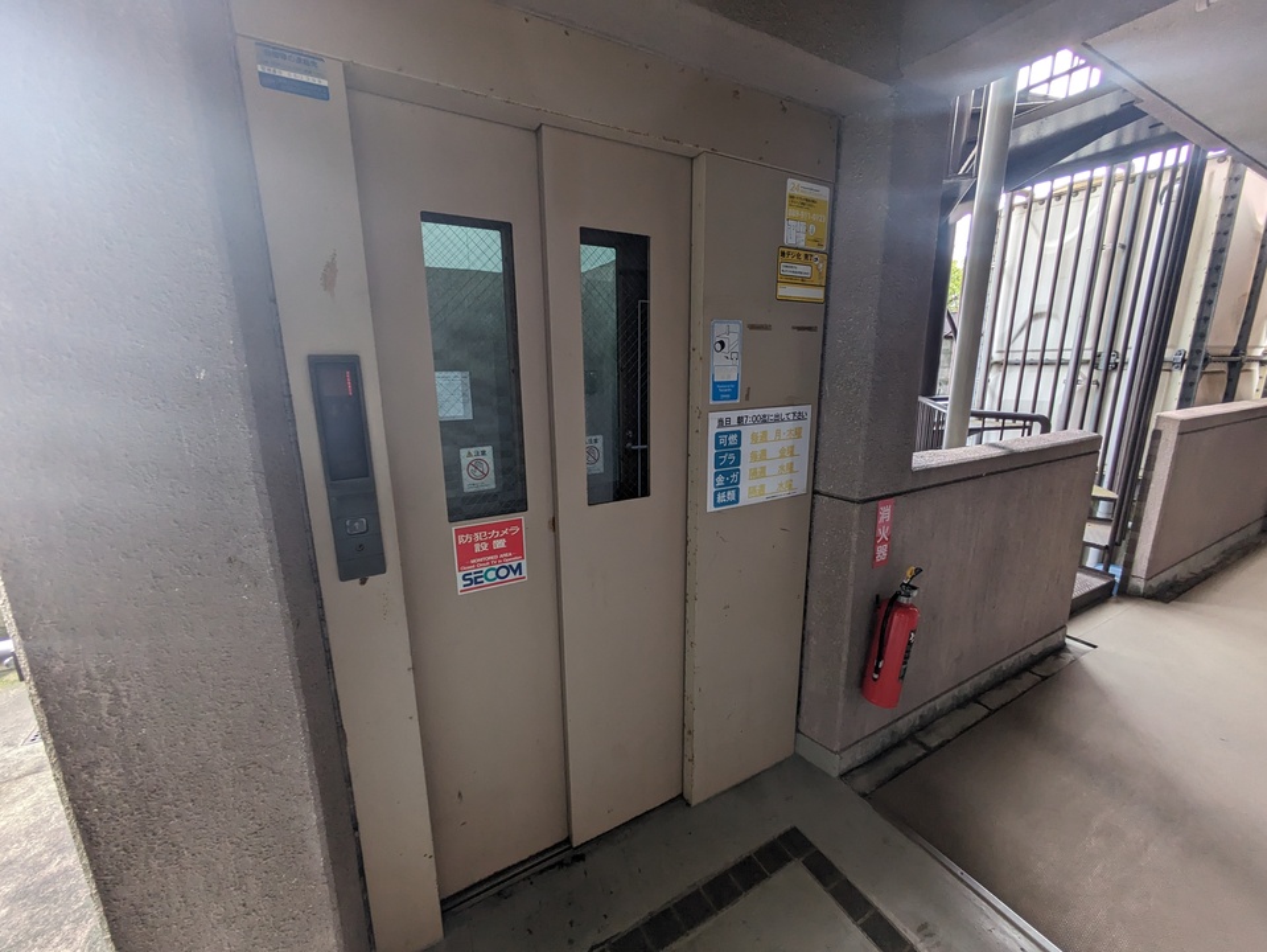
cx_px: 634
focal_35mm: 14
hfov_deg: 102.0
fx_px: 513
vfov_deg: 85.7
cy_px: 476
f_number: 2.2
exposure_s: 1/120
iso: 74
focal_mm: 1.83
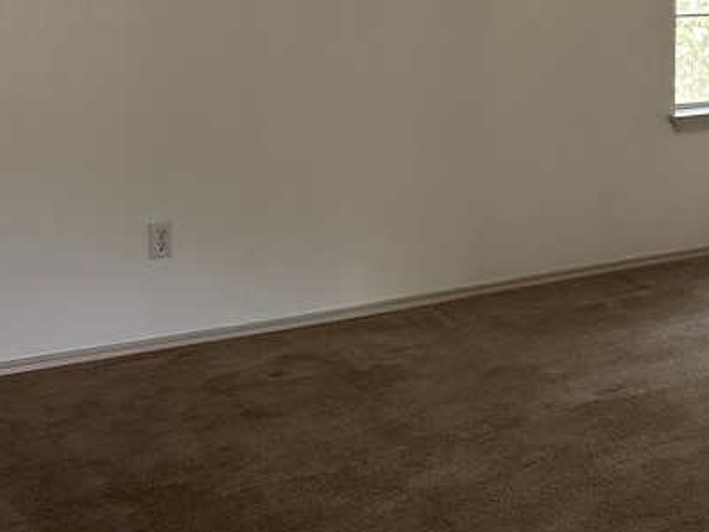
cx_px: 655
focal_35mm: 62
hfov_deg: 29.7
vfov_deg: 21.9
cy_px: -100
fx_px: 1270
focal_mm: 6.86
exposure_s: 1/60
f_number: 1.78
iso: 400
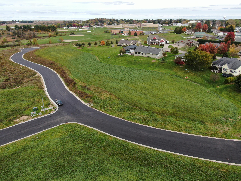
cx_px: 120
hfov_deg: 71.6
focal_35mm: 24
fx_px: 167
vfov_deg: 56.8
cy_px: 90
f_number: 2.8
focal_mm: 4.39
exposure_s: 1/640
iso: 100
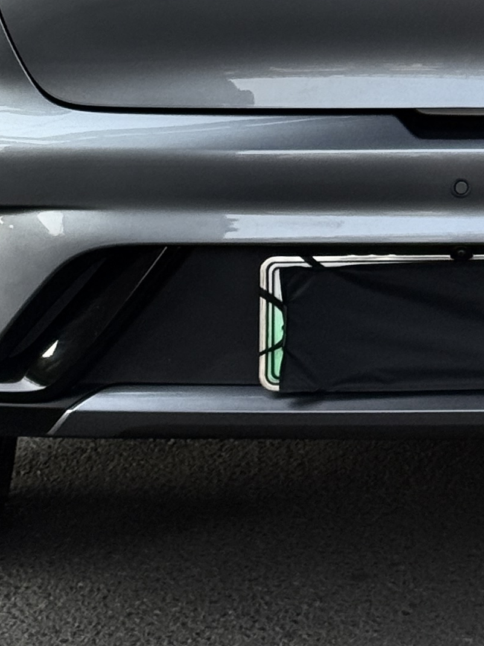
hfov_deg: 8.2
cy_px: -482
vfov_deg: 10.3
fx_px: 3374
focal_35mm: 181
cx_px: 491
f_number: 1.78
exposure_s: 1/2415
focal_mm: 6.76
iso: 64
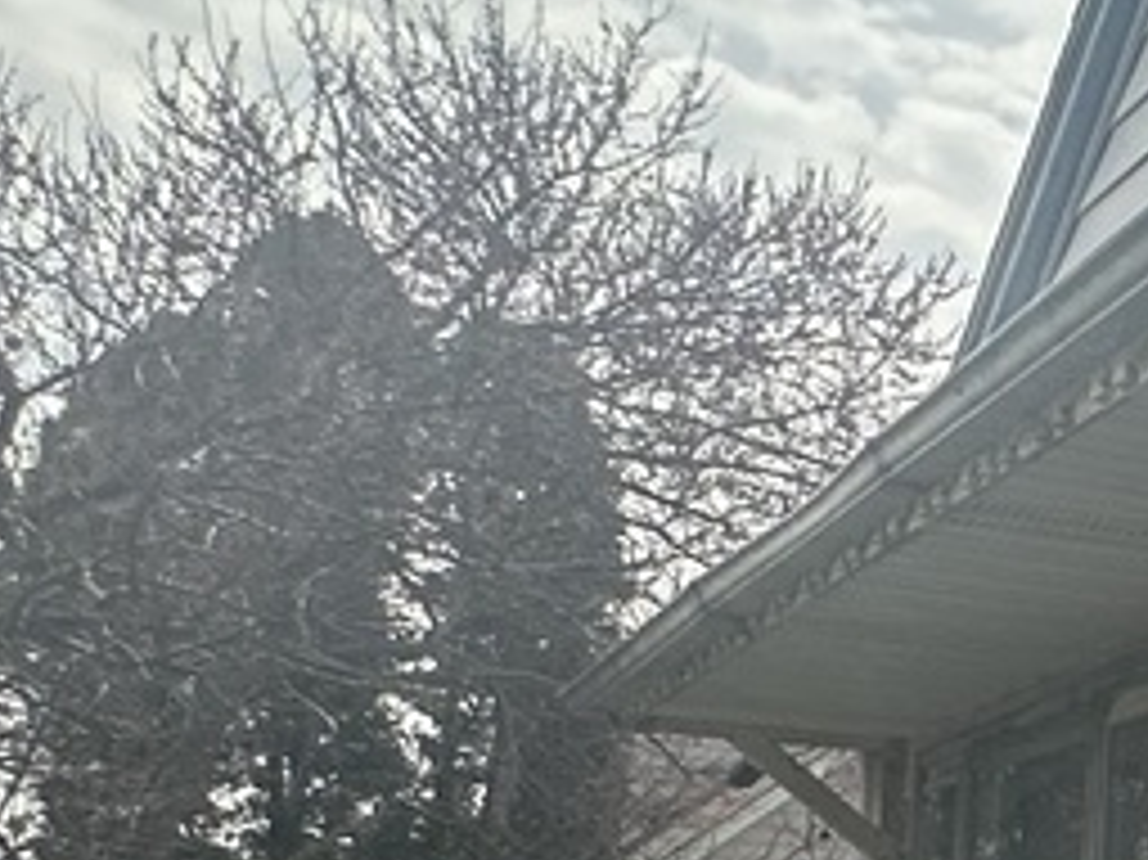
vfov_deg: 17.9
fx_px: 2619
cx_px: 2377
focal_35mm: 79
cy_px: 982
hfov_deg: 17.1
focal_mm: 2.22
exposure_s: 1/2398
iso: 40
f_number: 2.2
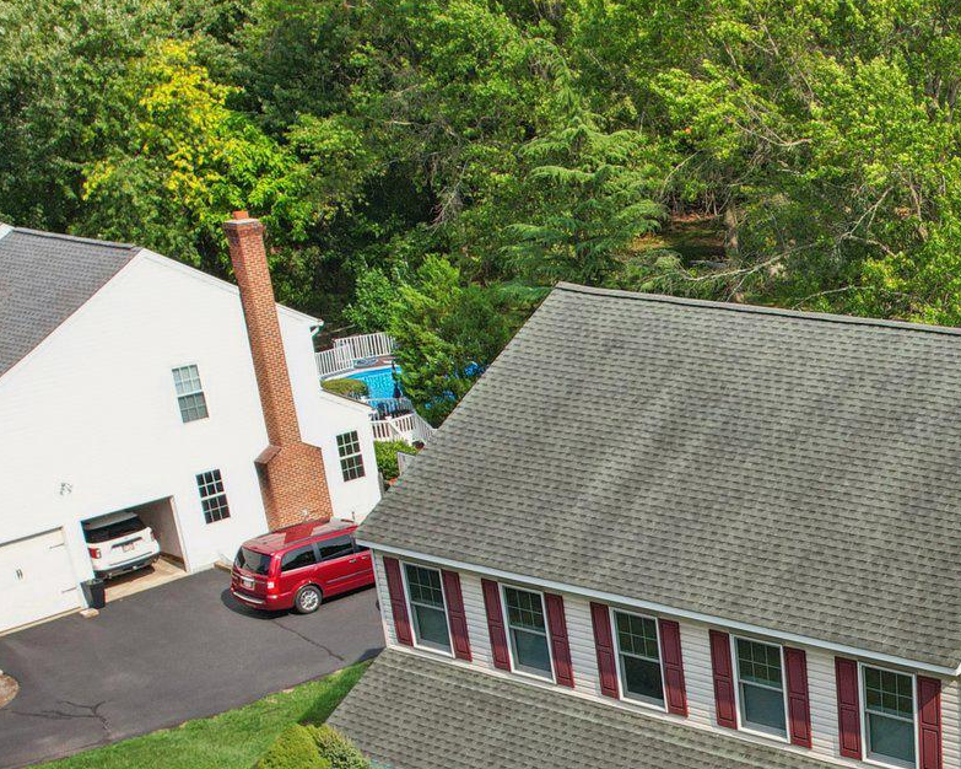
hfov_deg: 31.5
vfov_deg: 26.9
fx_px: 1535
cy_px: 723
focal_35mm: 54
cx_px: 1015
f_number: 2.8
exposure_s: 1/1000
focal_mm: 8.38
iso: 120
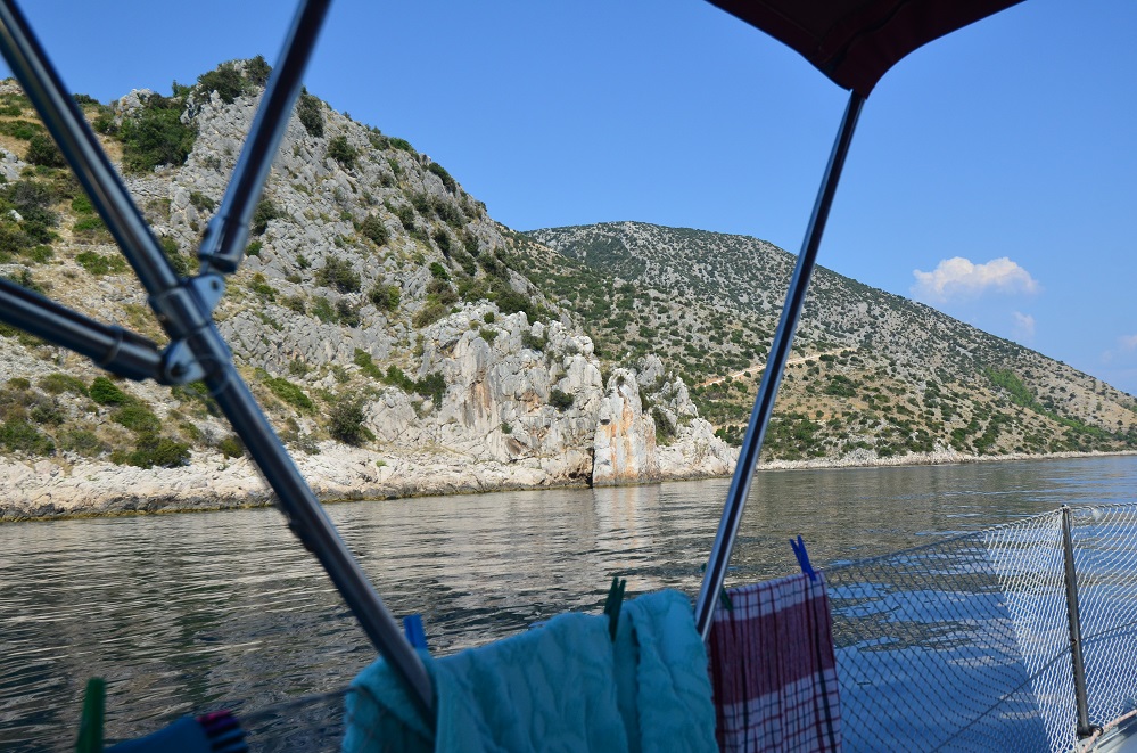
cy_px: 376
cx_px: 568
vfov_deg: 36.7
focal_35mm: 36
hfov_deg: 53.2
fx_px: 1134
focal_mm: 24
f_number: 5.6
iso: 400
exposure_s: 1/2000
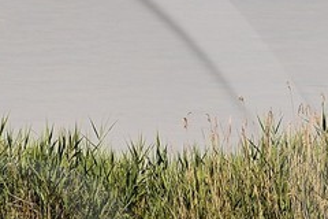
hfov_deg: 1.5
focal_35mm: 1334
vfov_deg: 1.0
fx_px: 12153
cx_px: -186
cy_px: 386
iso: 200
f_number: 13
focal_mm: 200
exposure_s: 1/250
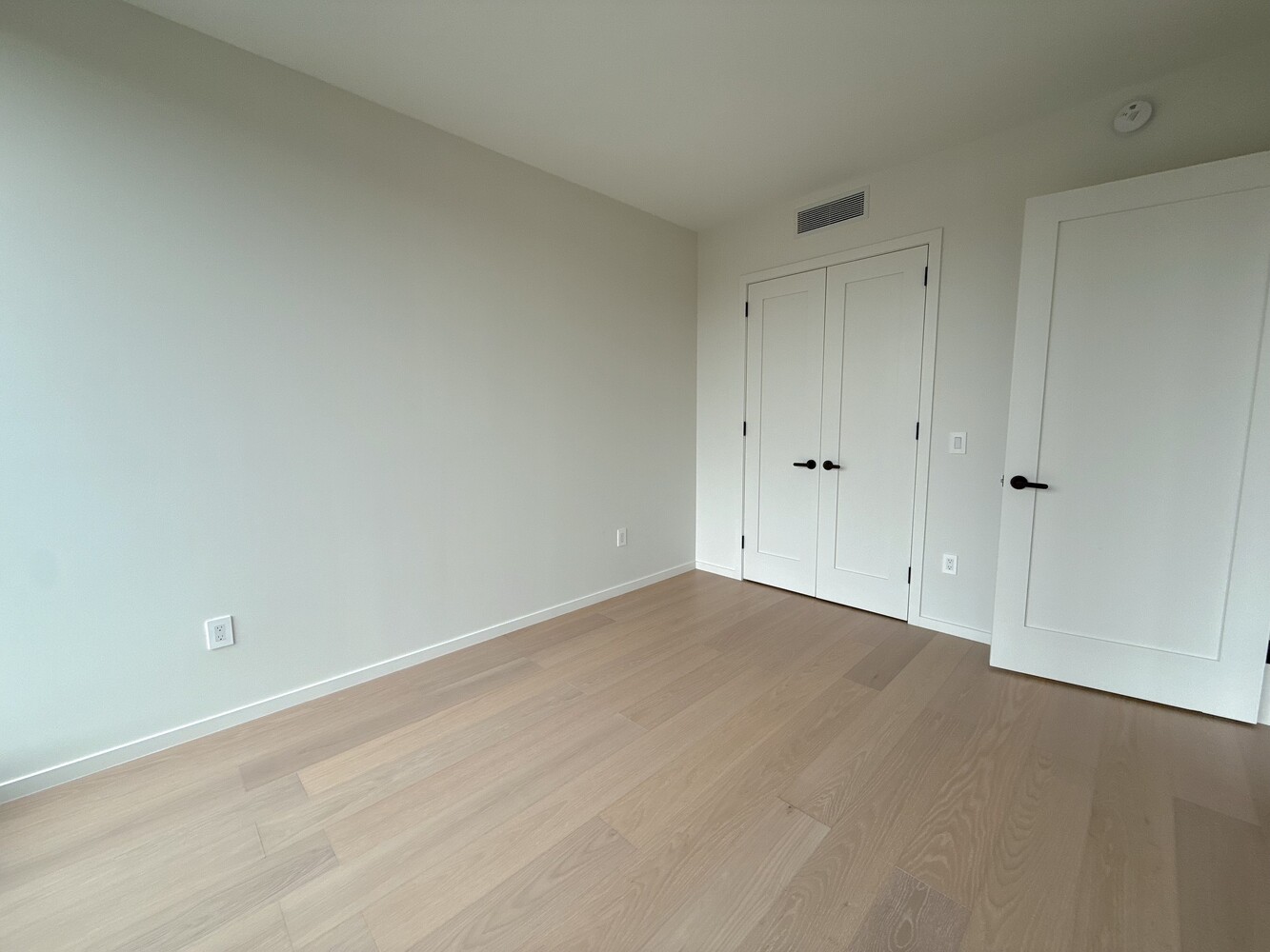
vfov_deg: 85.7
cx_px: 635
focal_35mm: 14
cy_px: 476
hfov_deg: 102.1
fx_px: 514
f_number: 2.2
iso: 64
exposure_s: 1/99
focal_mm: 2.22
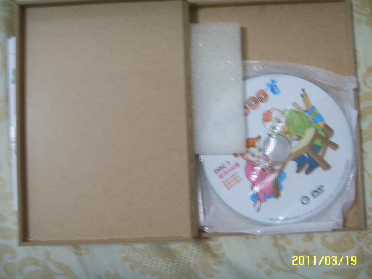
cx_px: 186
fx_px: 419
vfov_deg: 36.8
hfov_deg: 47.9
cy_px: 140
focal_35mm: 39
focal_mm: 6.6
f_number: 3.5
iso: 152
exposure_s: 1/6
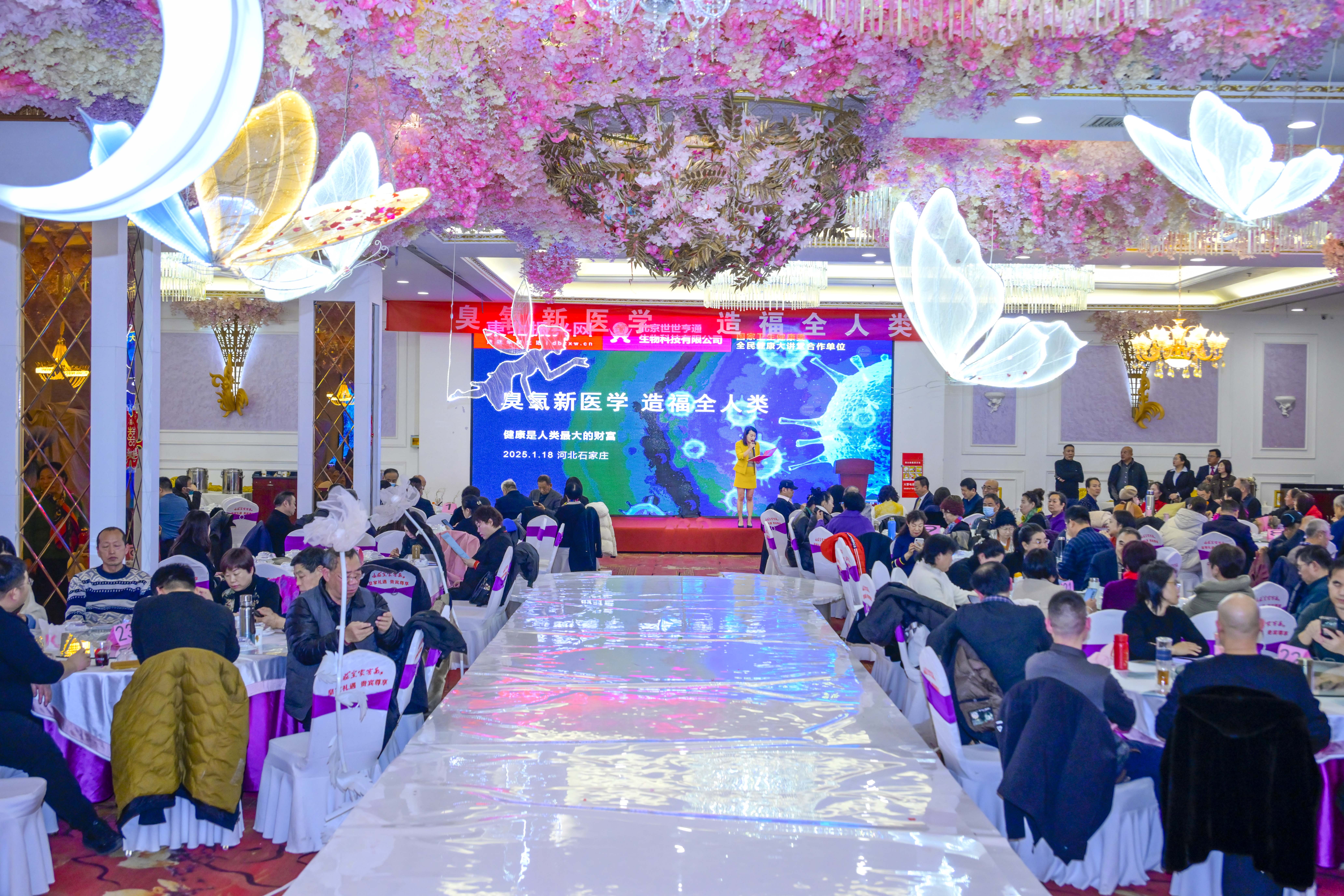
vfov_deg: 34.2
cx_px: 672
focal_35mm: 39
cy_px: 448
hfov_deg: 49.6
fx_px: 1456
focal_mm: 39
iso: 2200
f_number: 4
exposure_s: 1/200
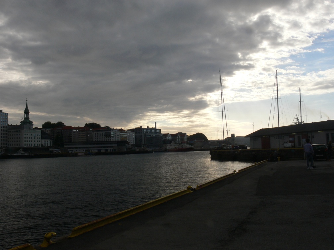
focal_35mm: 35
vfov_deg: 40.7
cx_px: 167
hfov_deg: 52.6
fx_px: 338
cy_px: 125
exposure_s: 1/80
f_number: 11
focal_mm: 7.4
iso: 100
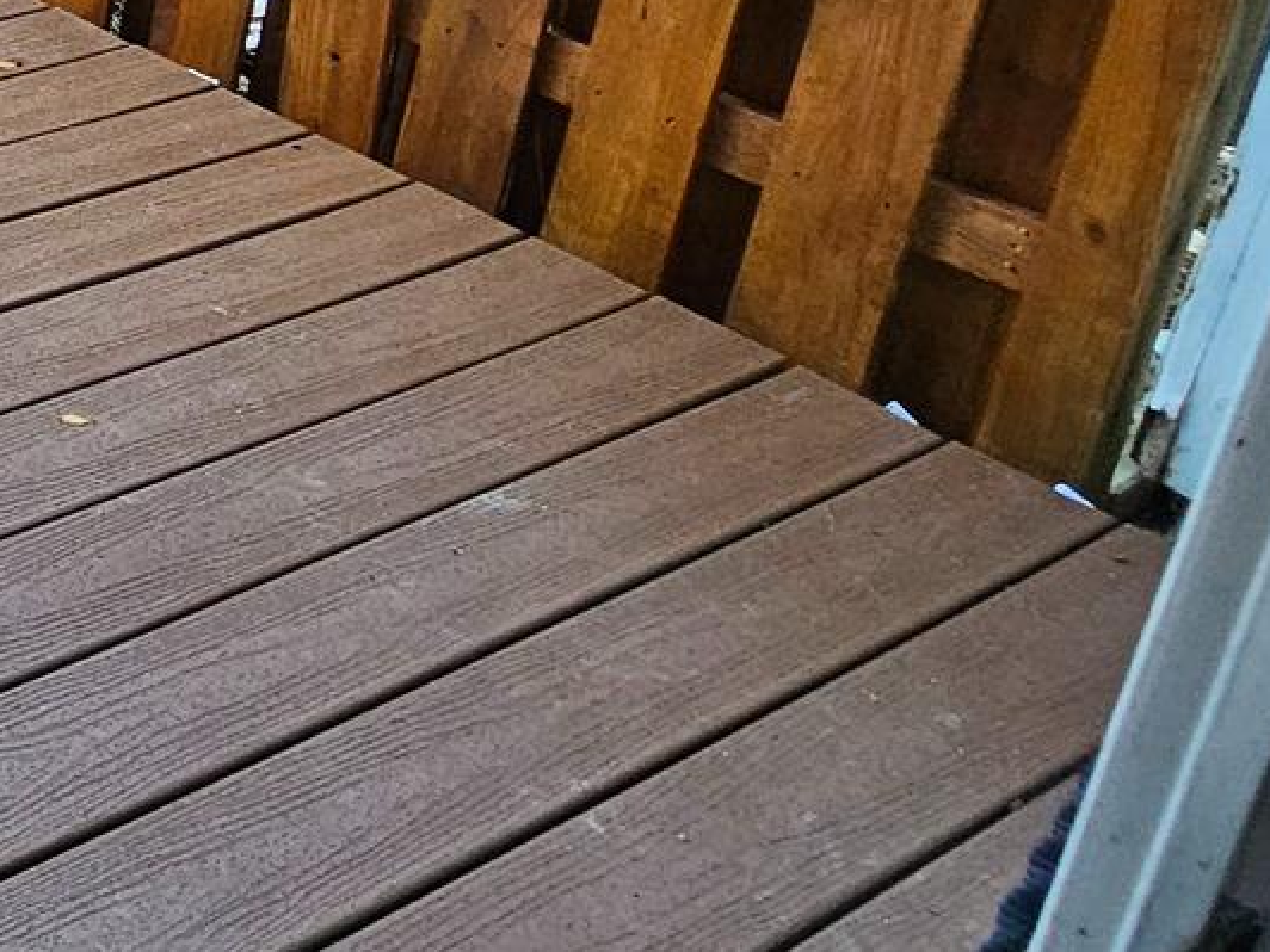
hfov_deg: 22.9
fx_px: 1834
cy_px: -439
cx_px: -960
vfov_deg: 23.7
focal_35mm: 50
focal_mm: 2.2
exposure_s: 1/77.4
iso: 100
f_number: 2.2
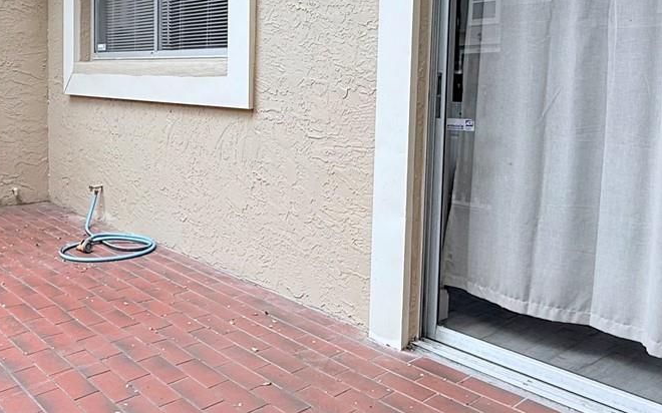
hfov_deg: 52.9
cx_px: 215
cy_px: 117
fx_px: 649
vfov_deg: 34.7
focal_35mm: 36
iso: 50
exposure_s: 1/381
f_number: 2.2
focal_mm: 2.22
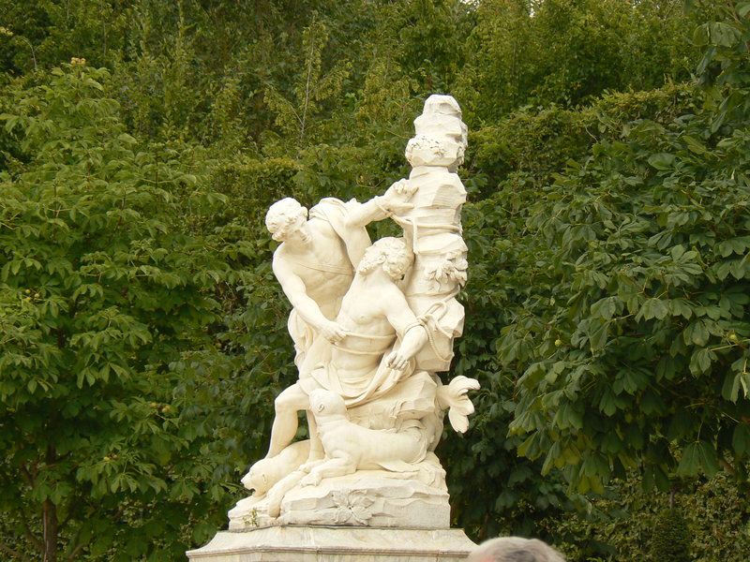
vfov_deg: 5.9
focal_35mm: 252
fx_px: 5460
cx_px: 375
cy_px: 281
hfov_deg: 7.9
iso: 80
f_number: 5.6
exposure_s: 1/250
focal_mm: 41.9
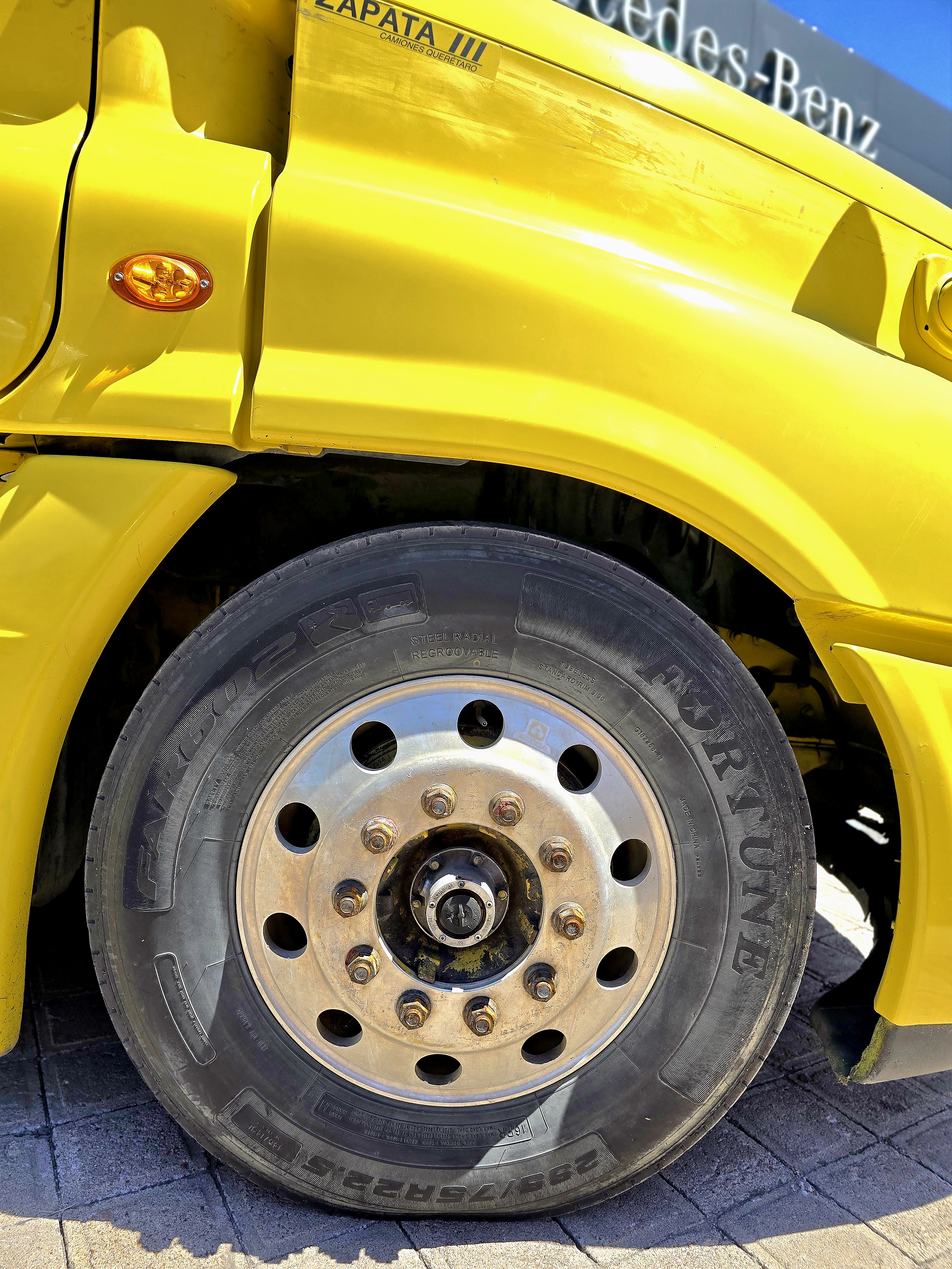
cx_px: 476
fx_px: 843
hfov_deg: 58.9
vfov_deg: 73.9
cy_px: 634
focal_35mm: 23
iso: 12
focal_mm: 6.3
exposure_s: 1/769
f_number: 1.7
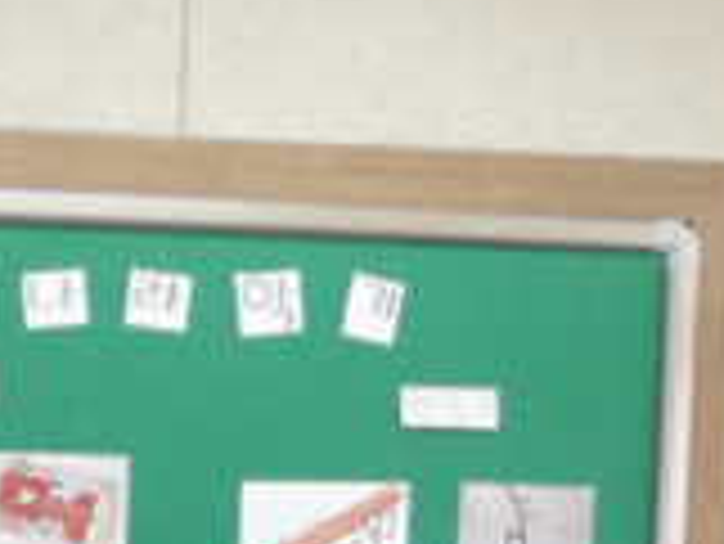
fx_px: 4688
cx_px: -657
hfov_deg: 8.4
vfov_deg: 6.4
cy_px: 1133
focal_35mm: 224
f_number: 3.6
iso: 200
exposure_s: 1/60
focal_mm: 9.6
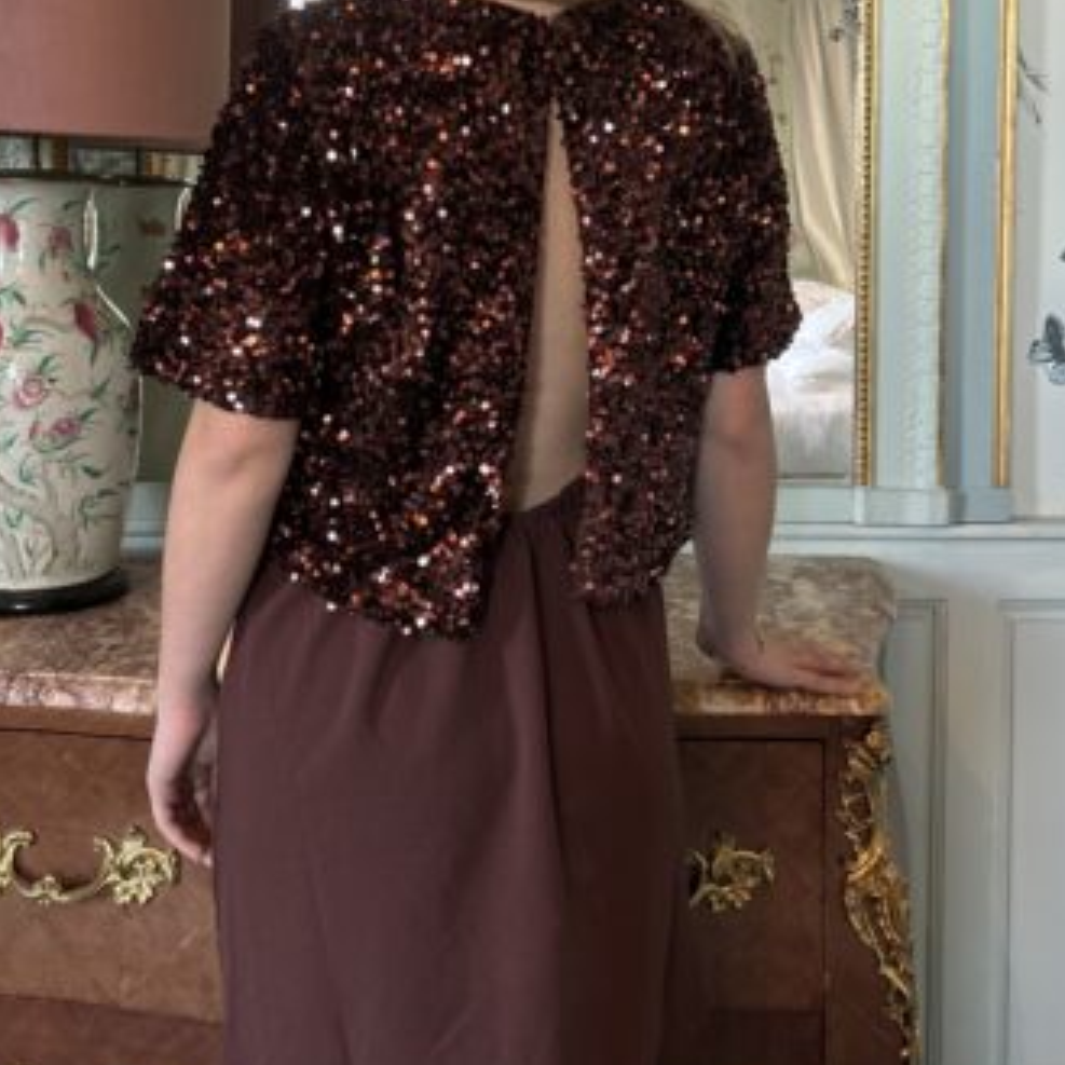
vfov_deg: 41.4
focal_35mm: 40
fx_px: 1392
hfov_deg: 41.7
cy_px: 377
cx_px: 427
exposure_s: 1/33
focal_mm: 5.96
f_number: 1.6
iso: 400
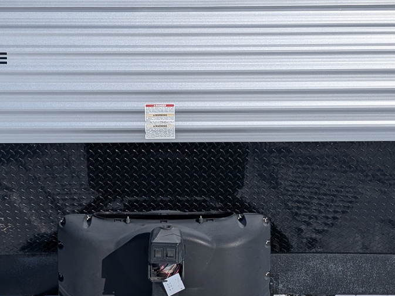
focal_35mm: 73
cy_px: 148
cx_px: 178
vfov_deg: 20.2
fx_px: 833
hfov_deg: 26.7
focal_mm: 6.9
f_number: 1.68
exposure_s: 1/3311
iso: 18
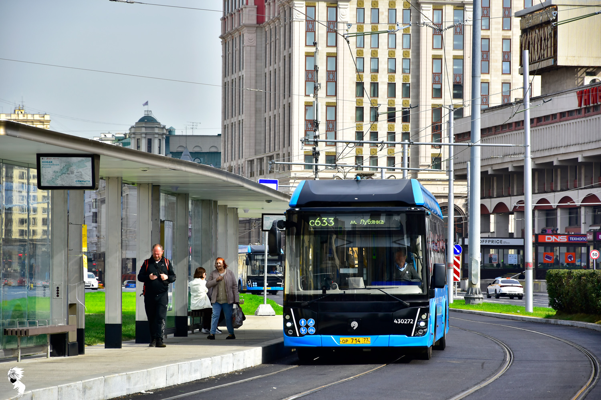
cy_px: 200
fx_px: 2629
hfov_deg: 13.0
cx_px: 300
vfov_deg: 8.7
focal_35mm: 158
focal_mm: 105
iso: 125
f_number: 5.6
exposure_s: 1/400
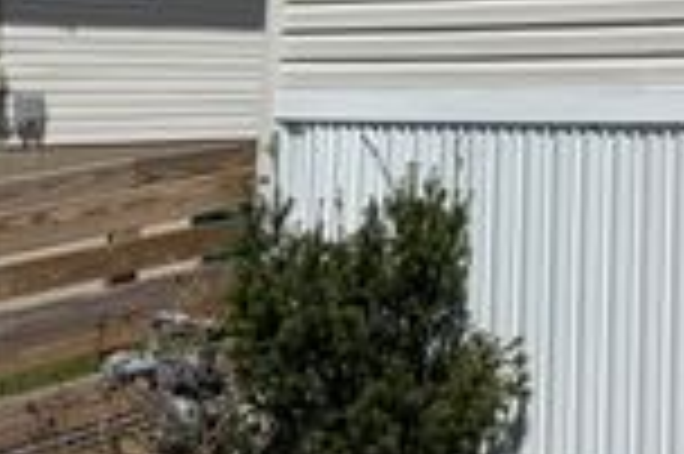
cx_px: 1112
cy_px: -151
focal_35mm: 82
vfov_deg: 15.7
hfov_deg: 20.2
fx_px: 1556
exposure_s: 1/11905
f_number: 1.78
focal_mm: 6.76
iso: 80
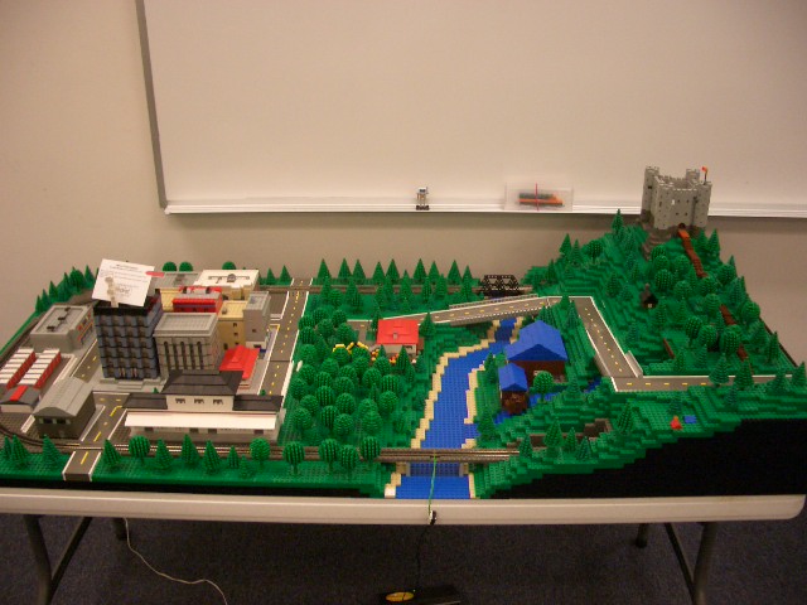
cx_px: 404
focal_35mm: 35
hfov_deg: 52.6
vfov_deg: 40.7
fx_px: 816
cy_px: 302
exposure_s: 1/40
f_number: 2.6
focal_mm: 5.8
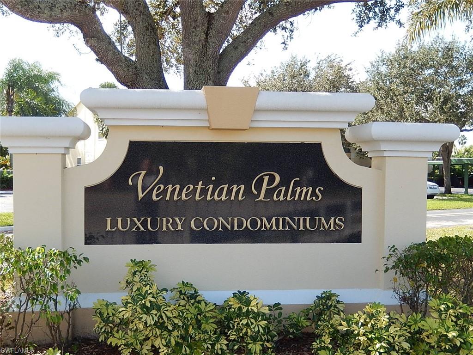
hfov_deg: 37.5
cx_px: 236
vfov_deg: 28.6
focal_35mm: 51
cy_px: 178
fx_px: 697
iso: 125
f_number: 4.5
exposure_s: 1/200
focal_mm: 9.2
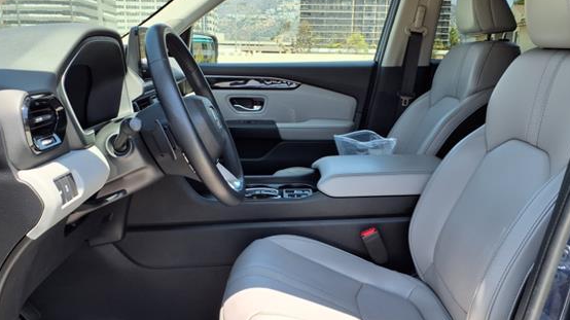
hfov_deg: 58.0
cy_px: 190
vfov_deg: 34.5
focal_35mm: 34
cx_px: 286
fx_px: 514
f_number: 1.9
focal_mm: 3.58
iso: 40
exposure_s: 1/435
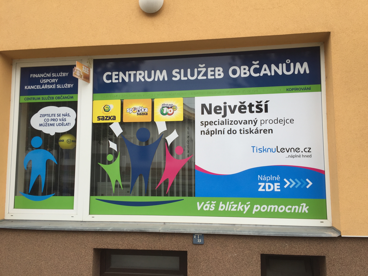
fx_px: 308
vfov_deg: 48.2
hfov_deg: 61.7
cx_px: 184
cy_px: 138
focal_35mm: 29
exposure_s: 1/184
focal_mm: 4.15
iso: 32
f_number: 2.2
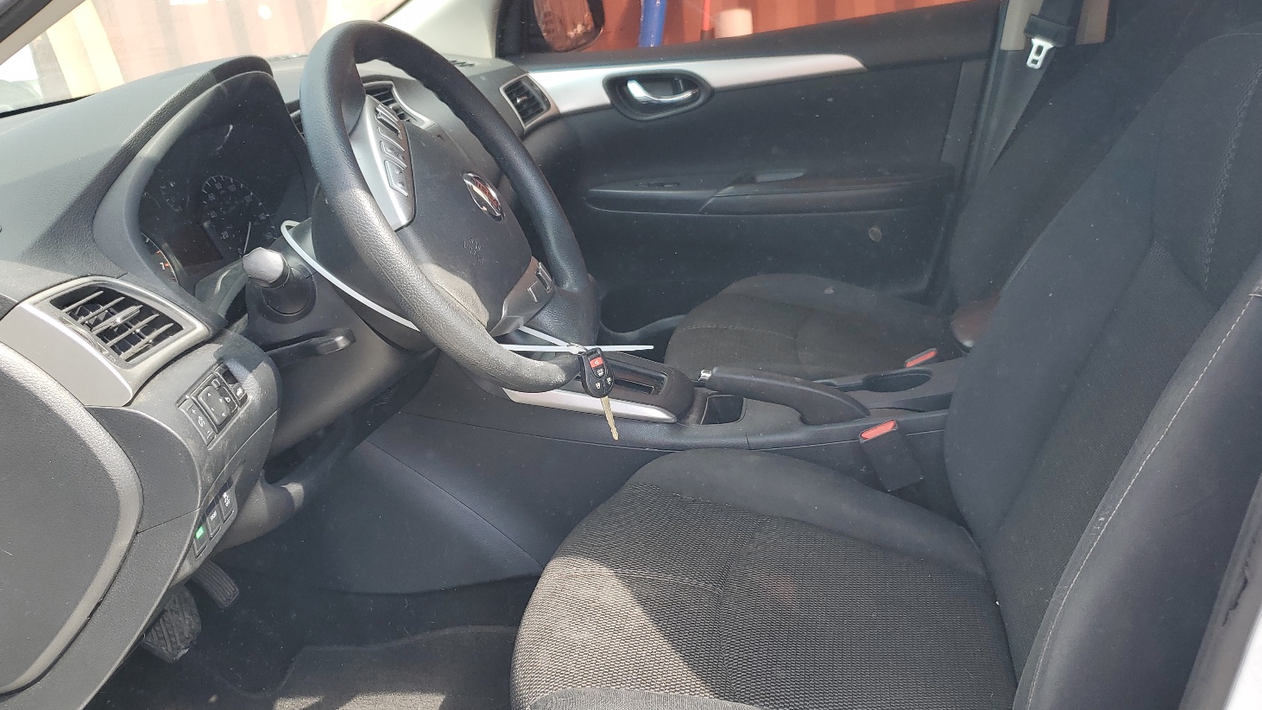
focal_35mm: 31
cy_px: 424
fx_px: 1037
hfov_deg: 62.6
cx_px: 672
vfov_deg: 37.6
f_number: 1.5
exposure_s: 1/435
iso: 50
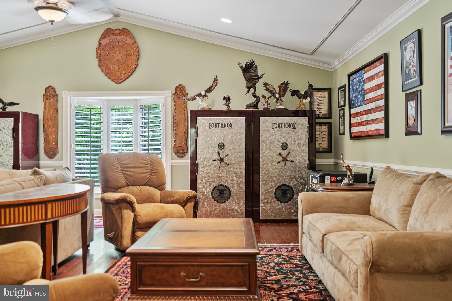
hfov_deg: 54.4
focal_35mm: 35
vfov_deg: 37.8
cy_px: 150
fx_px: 439
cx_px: 226
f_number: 4
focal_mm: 35
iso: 320
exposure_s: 1/13
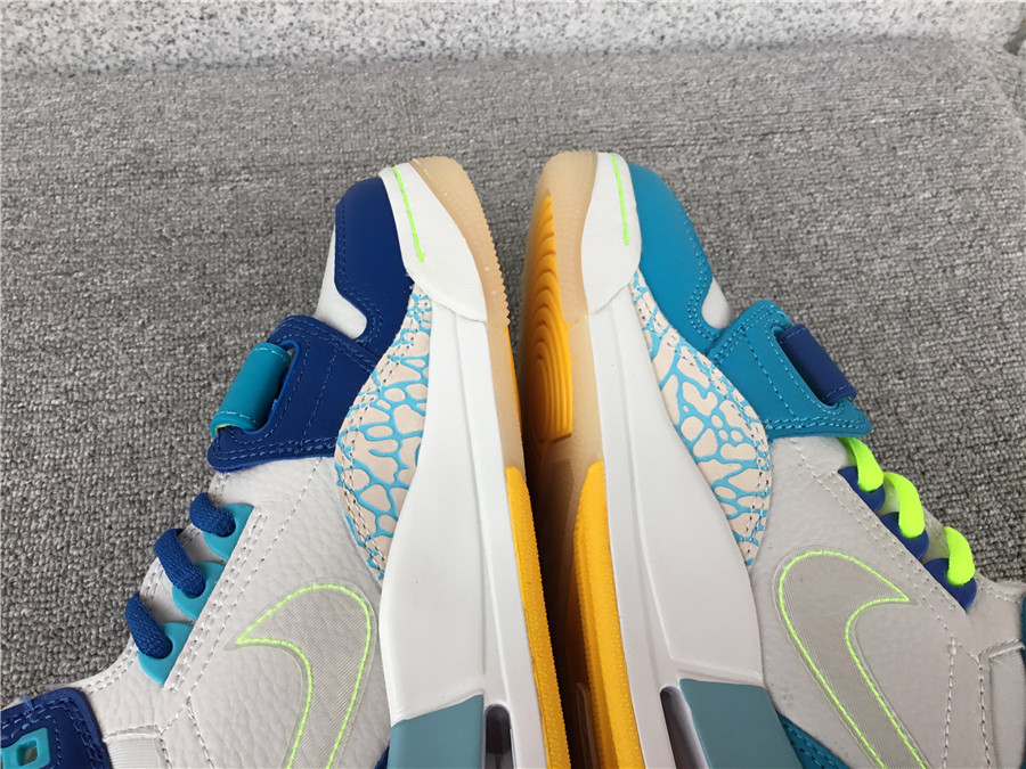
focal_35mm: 31
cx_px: 513
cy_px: 384
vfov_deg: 45.4
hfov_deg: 58.4
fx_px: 919
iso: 32
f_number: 2.4
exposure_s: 1/100
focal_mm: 3.3
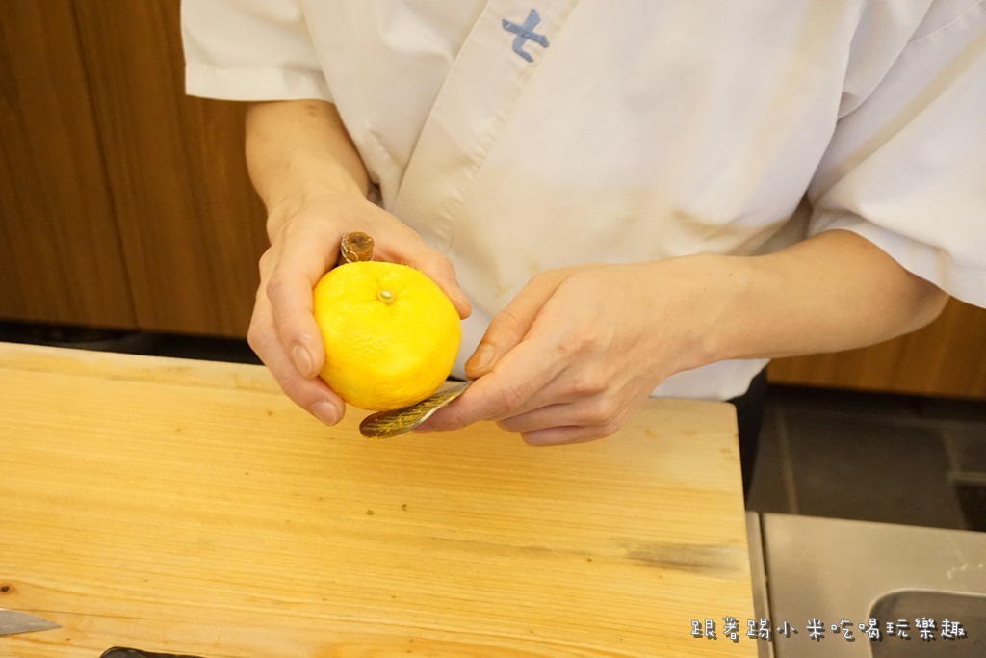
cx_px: 493
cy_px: 329
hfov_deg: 46.4
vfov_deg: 31.9
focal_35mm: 42
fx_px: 1150
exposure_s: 1/50
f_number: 4.5
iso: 3200
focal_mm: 28
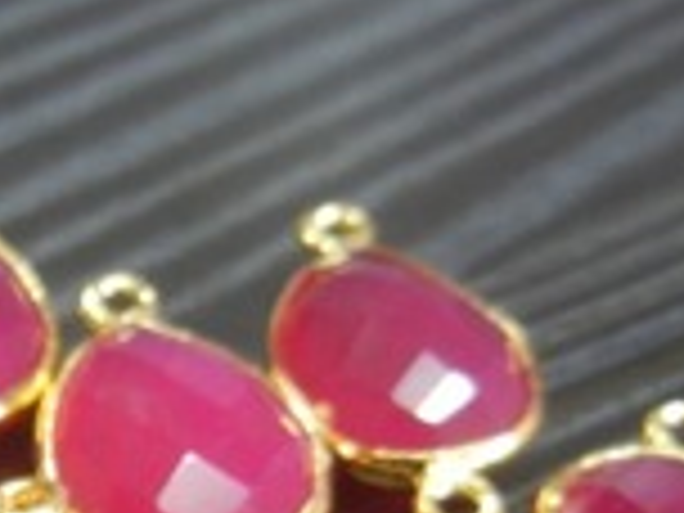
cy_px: 718
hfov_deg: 18.6
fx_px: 1956
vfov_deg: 14.2
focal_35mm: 99
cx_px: -180
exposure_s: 1/12.1
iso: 400
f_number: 3.5
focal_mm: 5.4
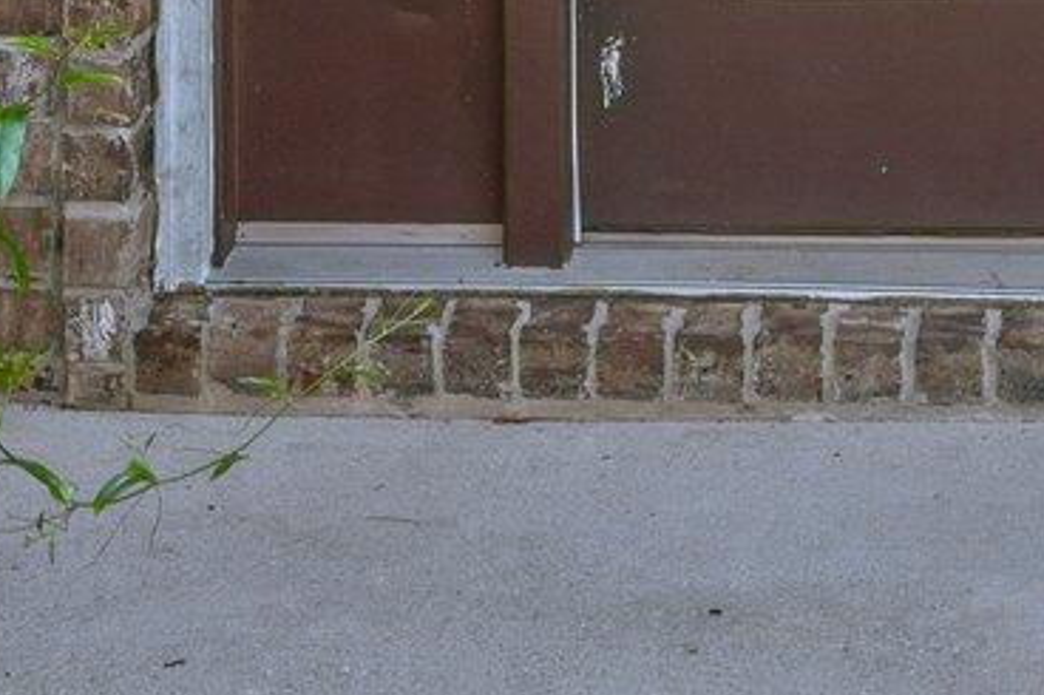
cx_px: 1001
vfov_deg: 7.6
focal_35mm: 167
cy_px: -1072
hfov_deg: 12.2
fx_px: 4841
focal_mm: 30
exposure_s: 1/100
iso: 140
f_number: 9
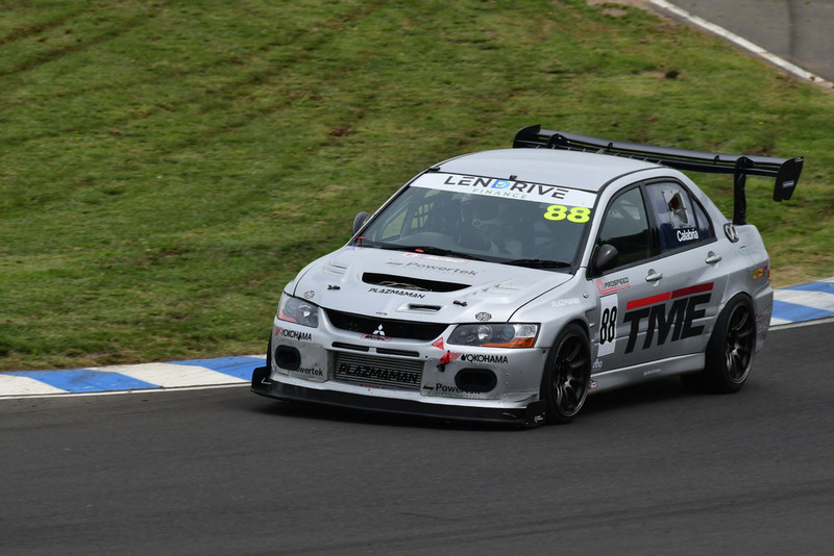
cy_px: 278
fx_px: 15642
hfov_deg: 3.1
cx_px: 417
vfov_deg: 2.0
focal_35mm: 675
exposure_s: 1/640
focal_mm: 450
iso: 400
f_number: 11
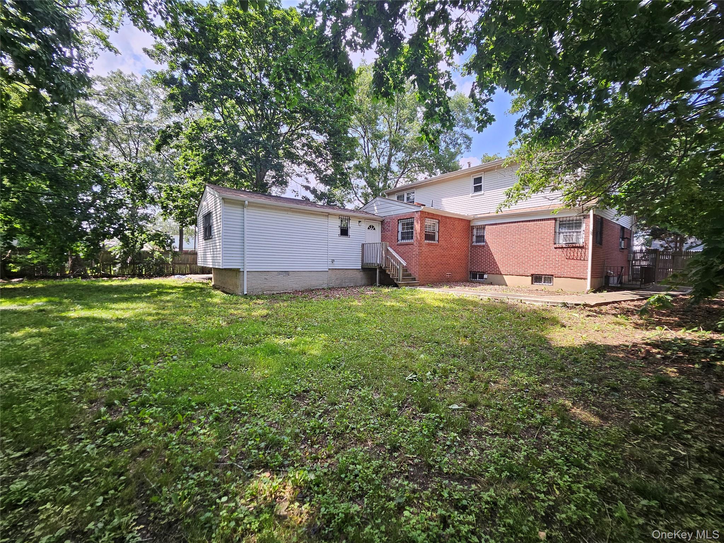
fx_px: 272
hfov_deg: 106.2
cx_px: 362
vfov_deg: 89.9
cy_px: 272
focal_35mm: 13
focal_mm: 1.7
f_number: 2.2
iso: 32
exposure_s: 1/198
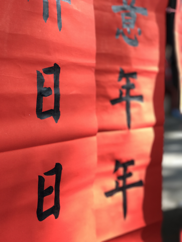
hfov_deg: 25.7
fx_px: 400
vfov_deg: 33.8
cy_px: 121
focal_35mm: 57
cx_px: 91
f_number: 2.8
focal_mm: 6.6
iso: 32
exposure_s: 1/50
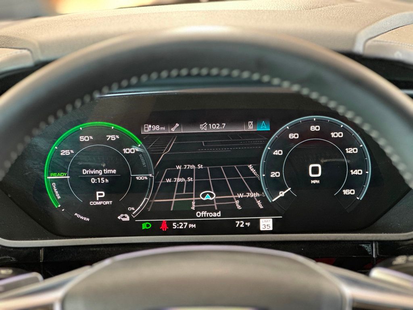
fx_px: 919
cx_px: 206
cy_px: 155
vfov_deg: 19.1
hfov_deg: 25.3
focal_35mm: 77
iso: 800
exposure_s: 1/15
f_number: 2.8
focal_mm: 9
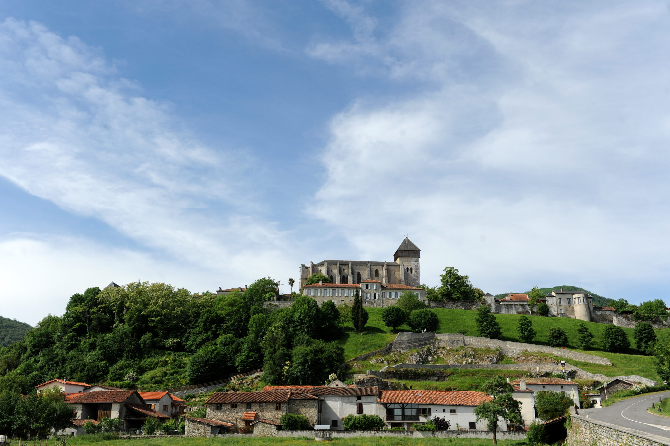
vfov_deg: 38.8
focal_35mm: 34
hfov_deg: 55.8
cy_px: 223
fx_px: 632
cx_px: 335
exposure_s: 1/800
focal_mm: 34
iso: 200
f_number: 7.1
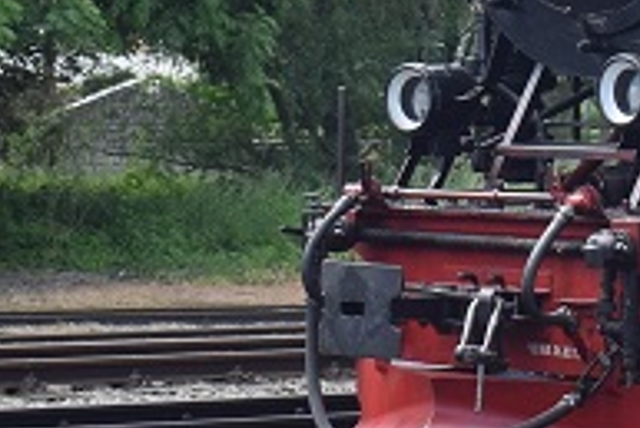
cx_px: 604
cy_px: -146
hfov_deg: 9.1
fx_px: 3985
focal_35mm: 224
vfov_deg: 6.1
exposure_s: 1/250
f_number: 6.3
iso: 100
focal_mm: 24
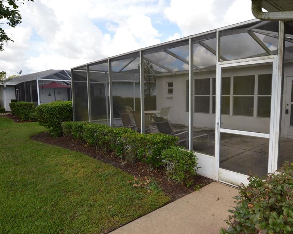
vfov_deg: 58.8
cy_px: 117
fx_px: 208
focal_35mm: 24
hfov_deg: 70.1
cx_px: 161
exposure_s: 1/200
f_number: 6.3
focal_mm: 14
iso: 100
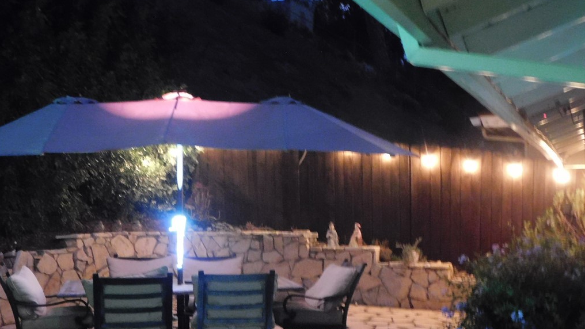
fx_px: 869
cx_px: 291
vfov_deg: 21.4
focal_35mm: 56
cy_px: 194
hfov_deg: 37.2
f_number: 3.8
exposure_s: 1/1.6
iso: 1600
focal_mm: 9
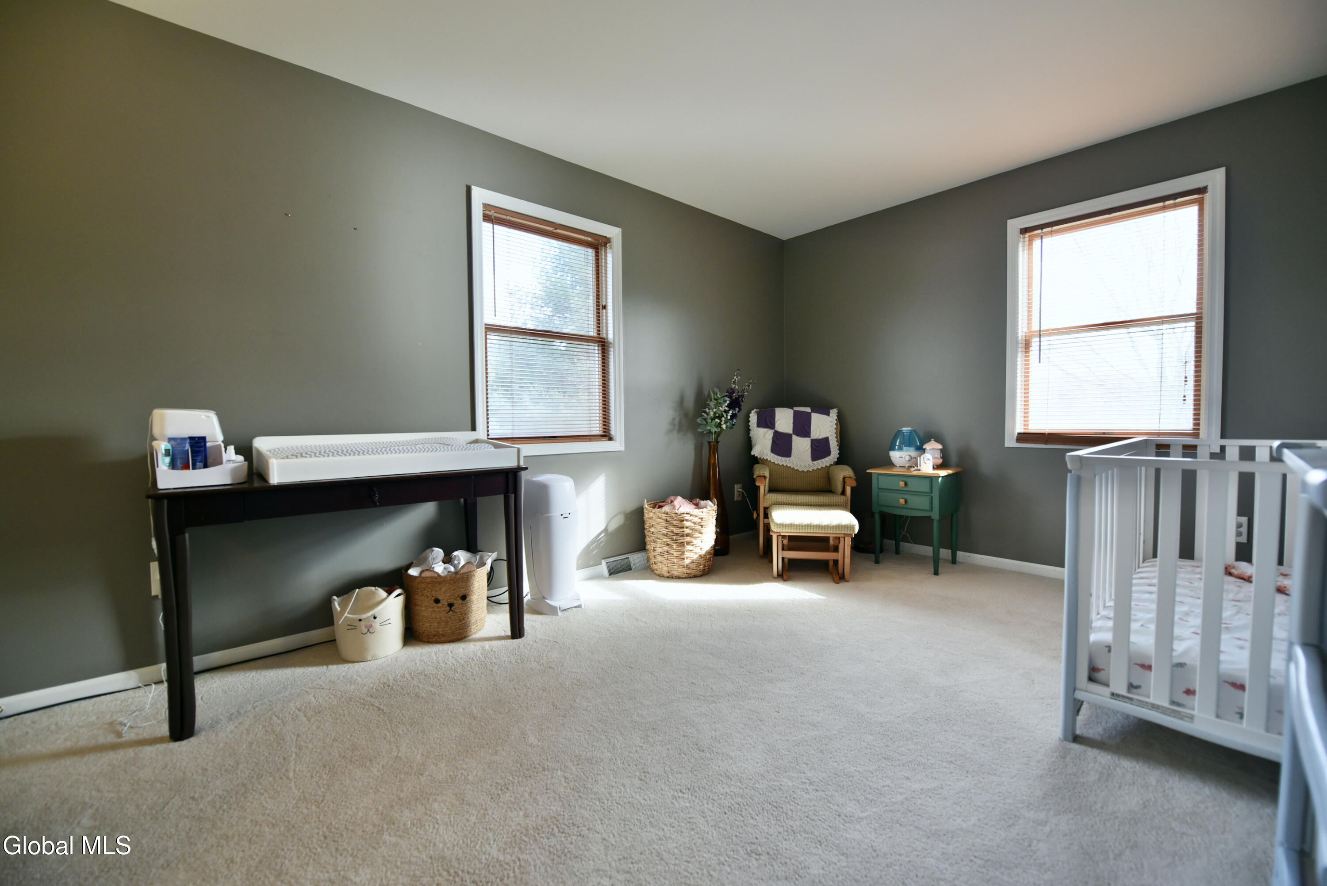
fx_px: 516
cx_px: 664
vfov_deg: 81.3
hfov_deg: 104.2
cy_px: 443
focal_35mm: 14
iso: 800
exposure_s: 1/125
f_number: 3.5
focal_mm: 14
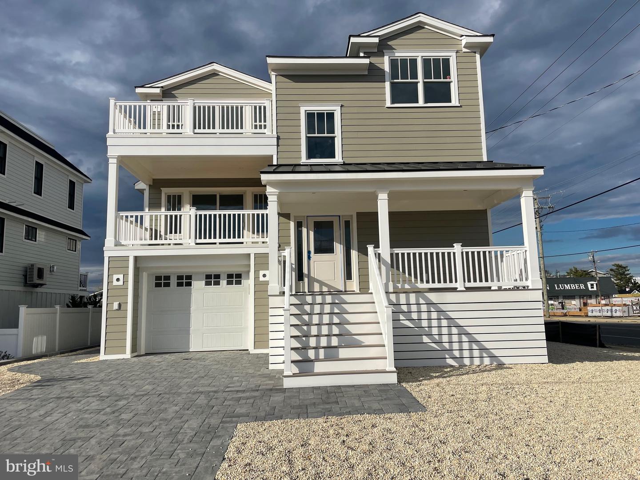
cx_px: 320
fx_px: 481
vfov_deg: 53.1
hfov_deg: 67.3
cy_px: 240
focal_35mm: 26
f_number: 1.6
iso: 32
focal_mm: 4.2
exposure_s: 1/9091
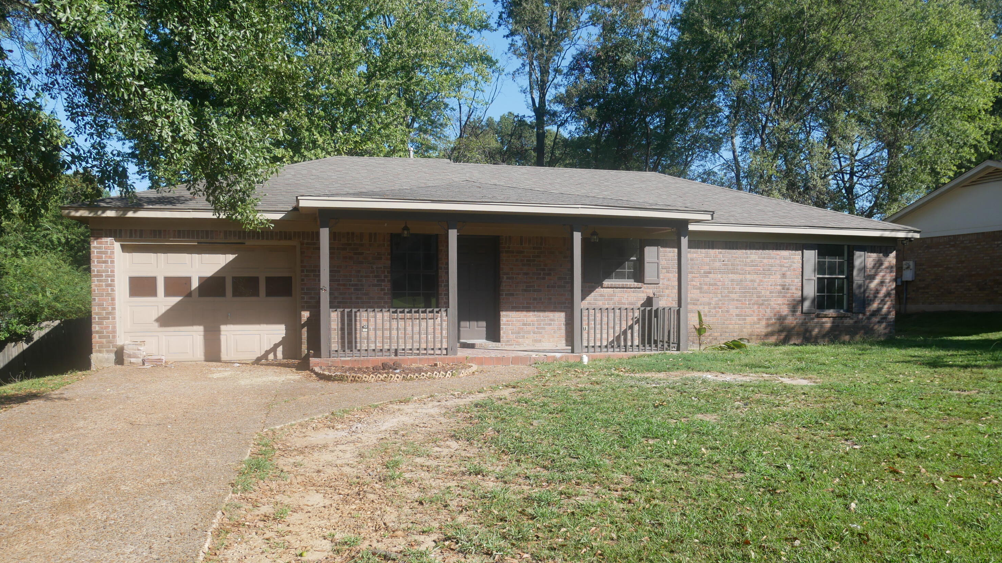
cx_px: 505
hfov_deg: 66.1
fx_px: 771
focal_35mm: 29
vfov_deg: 40.0
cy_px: 333
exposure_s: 1/320
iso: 200
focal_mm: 13
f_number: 6.3
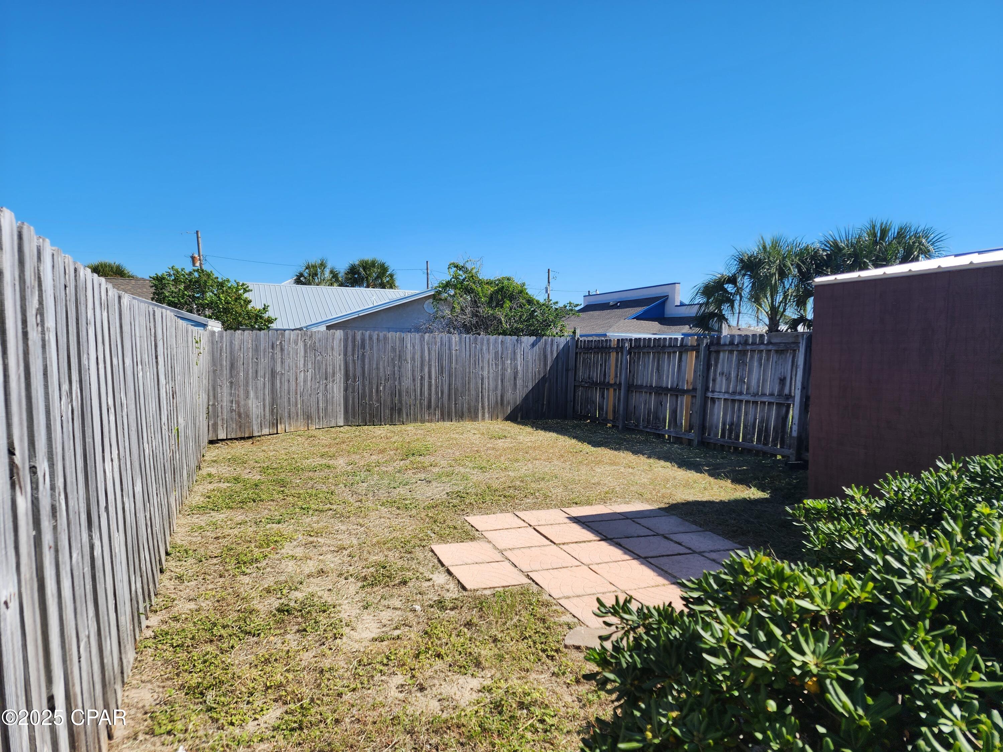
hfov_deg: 73.9
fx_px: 666
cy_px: 376
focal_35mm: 23
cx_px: 502
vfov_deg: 58.9
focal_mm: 6.4
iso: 12
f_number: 1.8
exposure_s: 1/1000
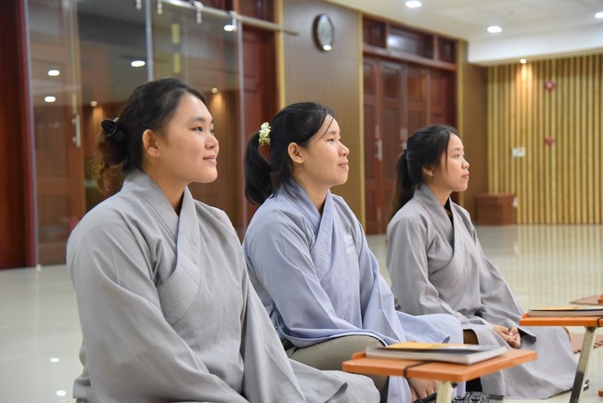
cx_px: 302
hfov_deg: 32.4
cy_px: 202
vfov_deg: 21.9
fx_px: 1039
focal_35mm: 62
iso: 4000
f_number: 4.5
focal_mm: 62
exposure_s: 1/125
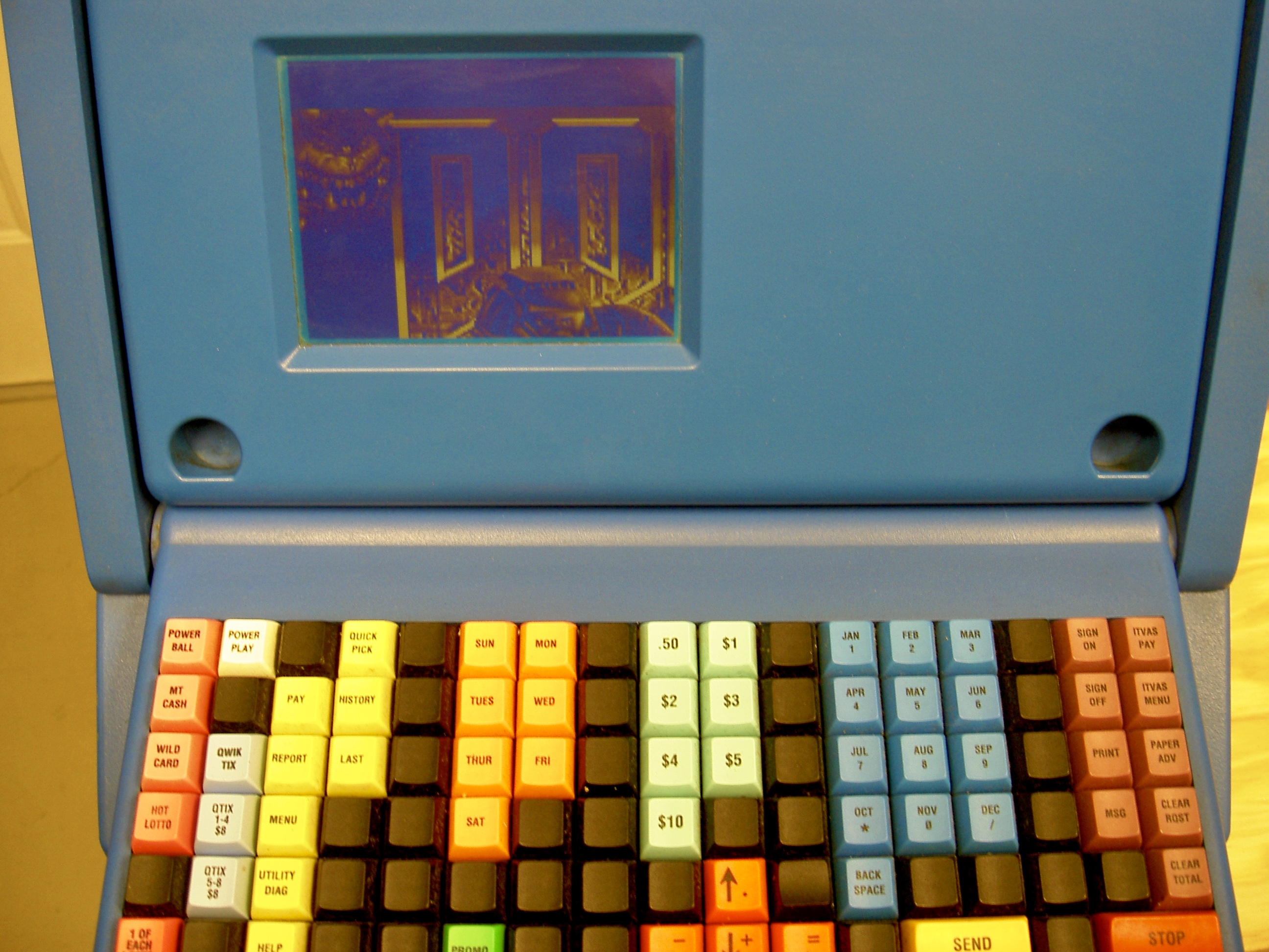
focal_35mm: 39
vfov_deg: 36.8
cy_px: 476
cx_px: 634
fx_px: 1430
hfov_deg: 47.9
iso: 50
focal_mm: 8
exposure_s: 1/15
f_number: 2.8
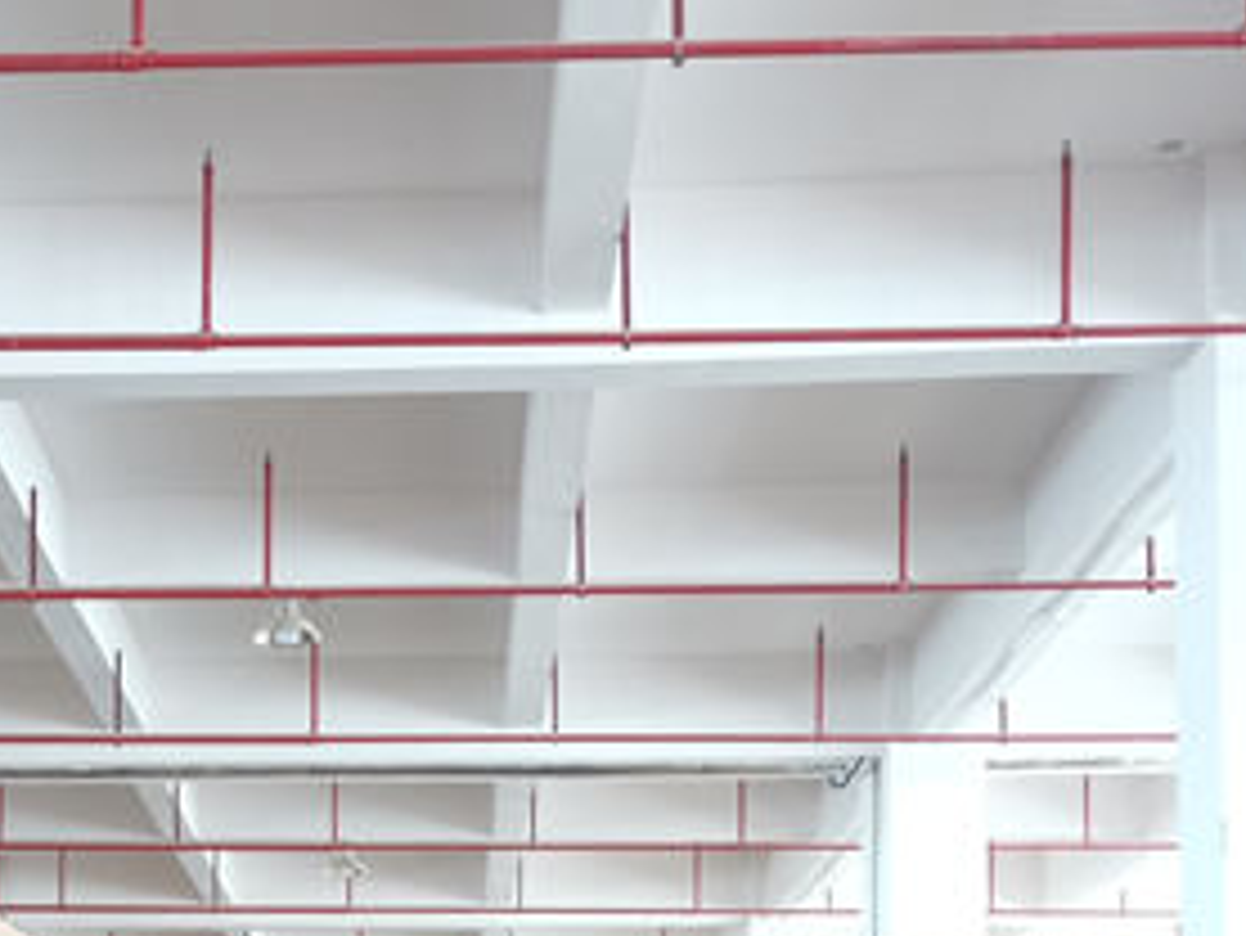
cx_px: 270
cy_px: 1166
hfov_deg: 25.6
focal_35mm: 75
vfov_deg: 18.5
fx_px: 2701
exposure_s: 1/20
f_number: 1.8
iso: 640
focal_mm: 5.58
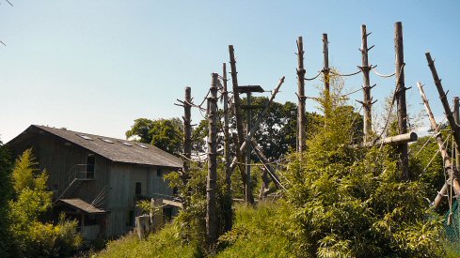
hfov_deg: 51.6
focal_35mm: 39
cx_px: 234
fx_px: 476
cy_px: 116
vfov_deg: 30.4
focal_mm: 5.2
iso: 80
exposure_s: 1/800
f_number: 2.8
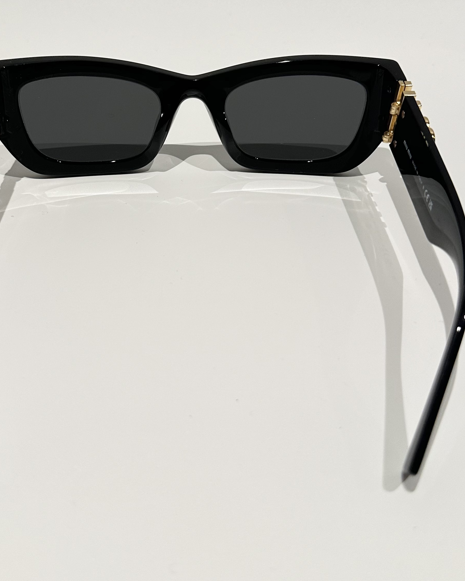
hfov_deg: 35.6
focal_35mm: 42
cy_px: 213
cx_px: 194
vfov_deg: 43.4
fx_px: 723
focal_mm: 6.86
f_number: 1.78
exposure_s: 1/100
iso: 160
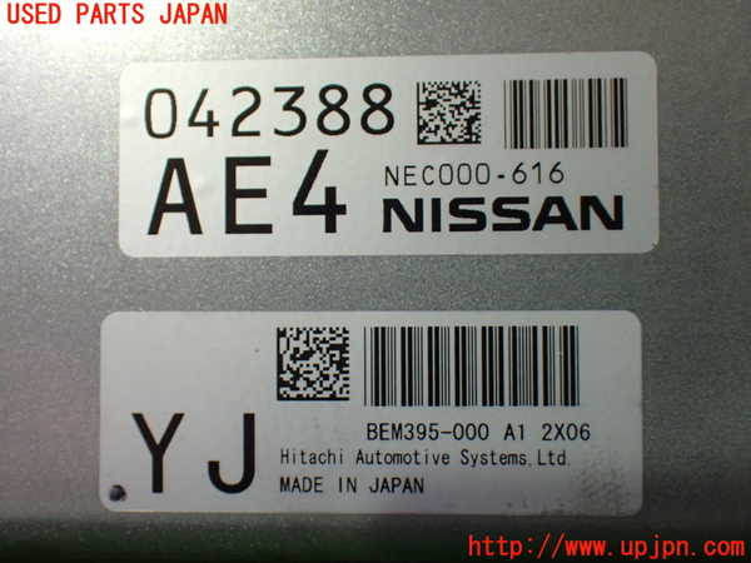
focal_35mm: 47
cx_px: 376
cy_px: 282
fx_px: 1020
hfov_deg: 40.4
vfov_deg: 30.9
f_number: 3.1
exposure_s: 1/80
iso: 800
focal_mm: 8.4
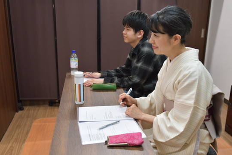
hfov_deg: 53.1
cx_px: 116
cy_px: 78
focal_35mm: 36
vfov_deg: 36.9
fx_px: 232
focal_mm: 24
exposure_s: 1/160
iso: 800
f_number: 2.8
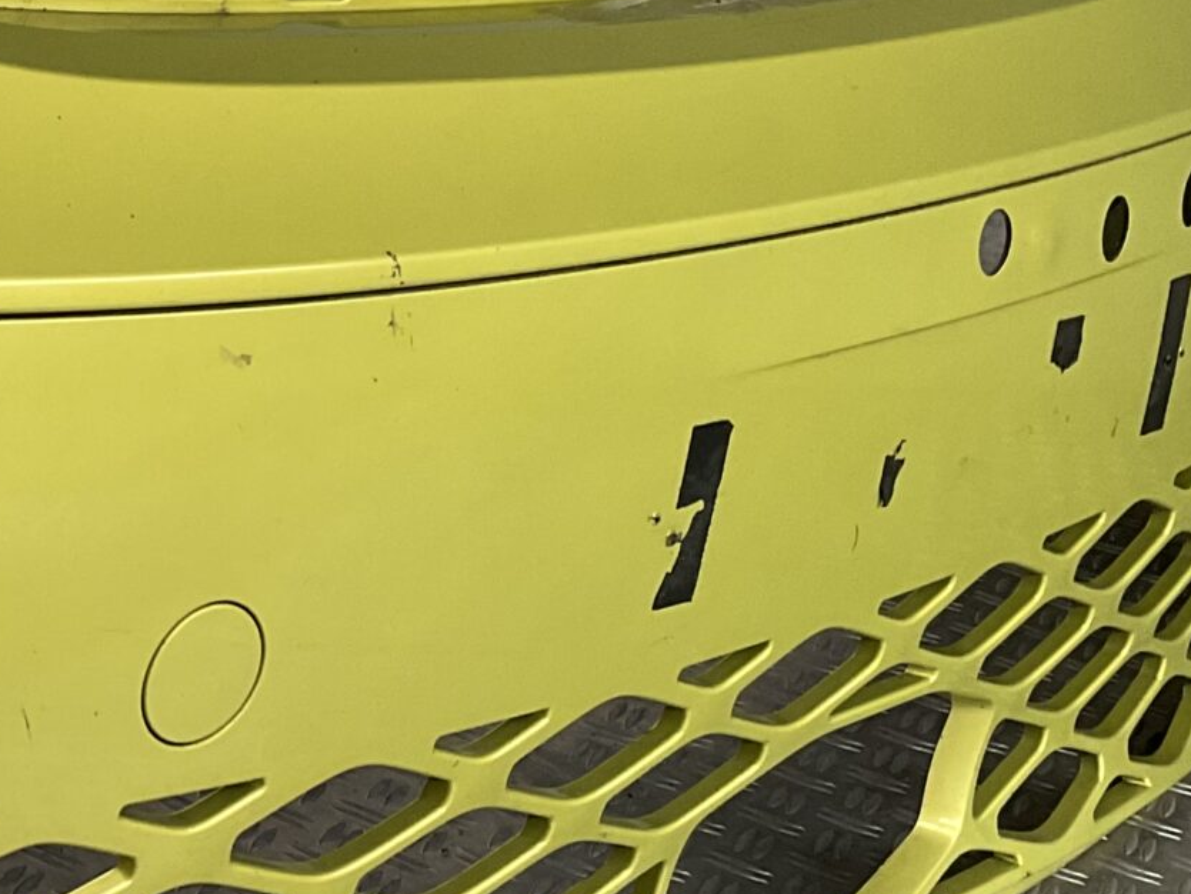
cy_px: 343
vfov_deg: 16.6
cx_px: -341
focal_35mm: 89
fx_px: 3063
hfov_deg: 20.2
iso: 40
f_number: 1.8
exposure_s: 1/50
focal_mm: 3
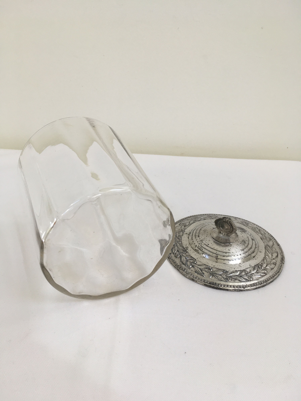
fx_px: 336
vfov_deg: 61.7
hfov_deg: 48.2
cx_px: 150
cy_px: 200
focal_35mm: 29
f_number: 2.2
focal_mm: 4.15
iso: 32
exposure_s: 1/100
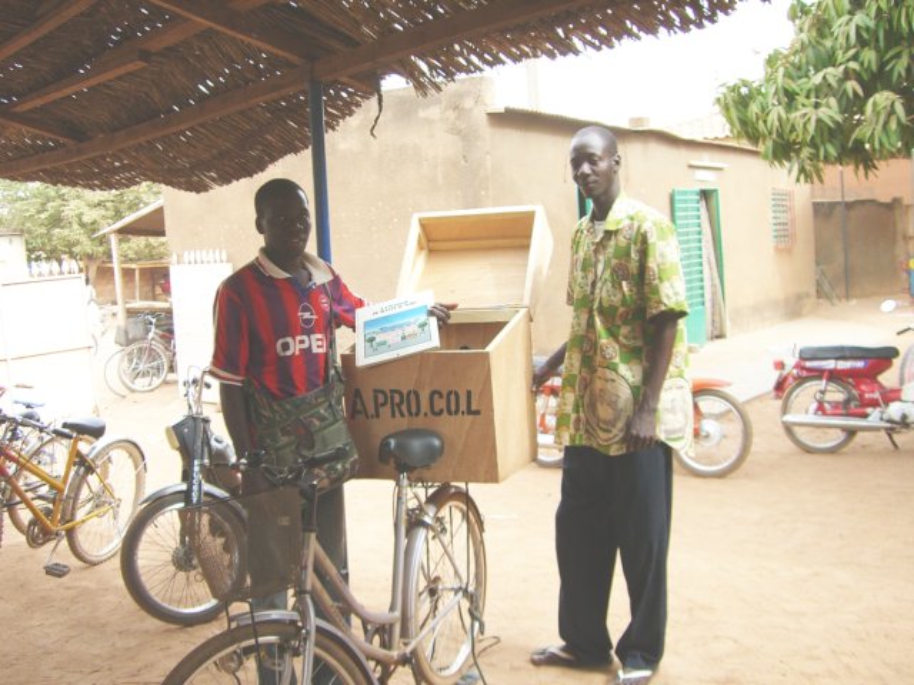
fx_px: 1003
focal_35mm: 38
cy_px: 342
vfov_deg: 37.7
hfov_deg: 49.0
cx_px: 457
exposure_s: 1/250
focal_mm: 6.2
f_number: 2.7
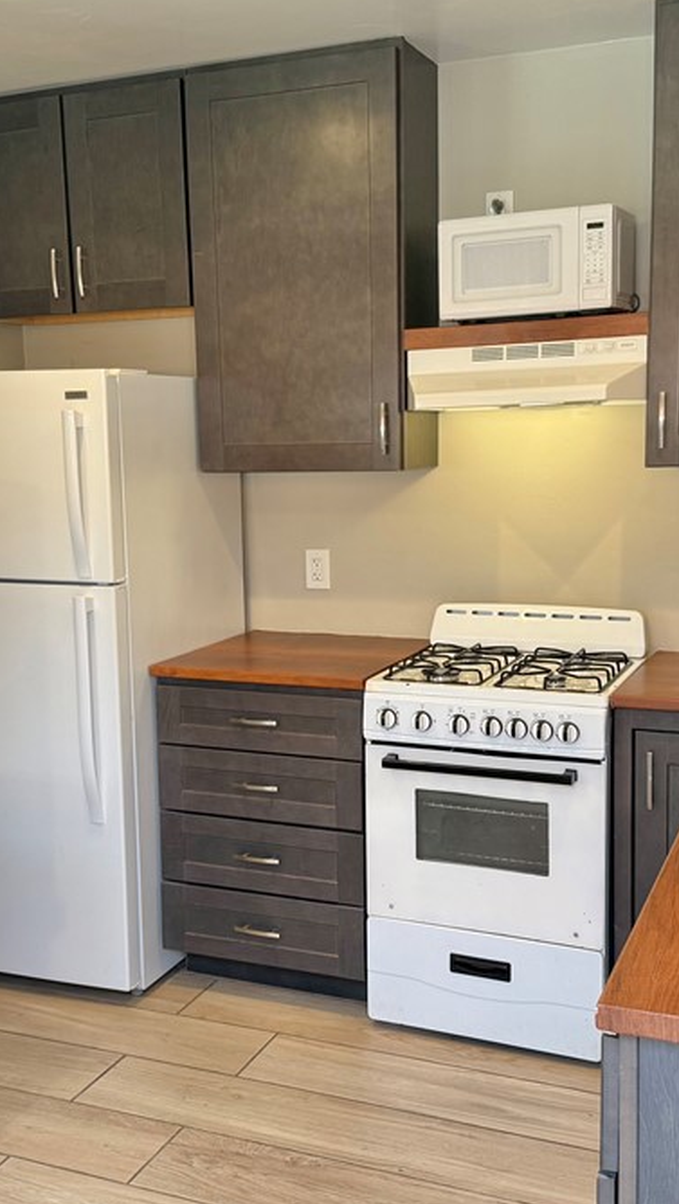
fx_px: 1279
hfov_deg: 29.7
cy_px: 637
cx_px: 310
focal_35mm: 40
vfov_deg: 50.4
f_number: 1.78
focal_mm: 6.76
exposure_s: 1/120
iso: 125
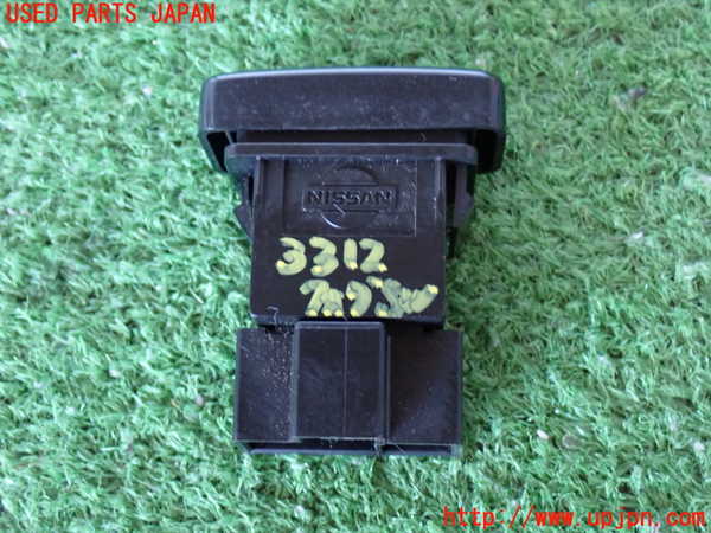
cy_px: 266
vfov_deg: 23.7
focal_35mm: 62
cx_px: 356
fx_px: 1273
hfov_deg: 31.2
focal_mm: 11.09
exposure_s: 1/15
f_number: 3.6
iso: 800
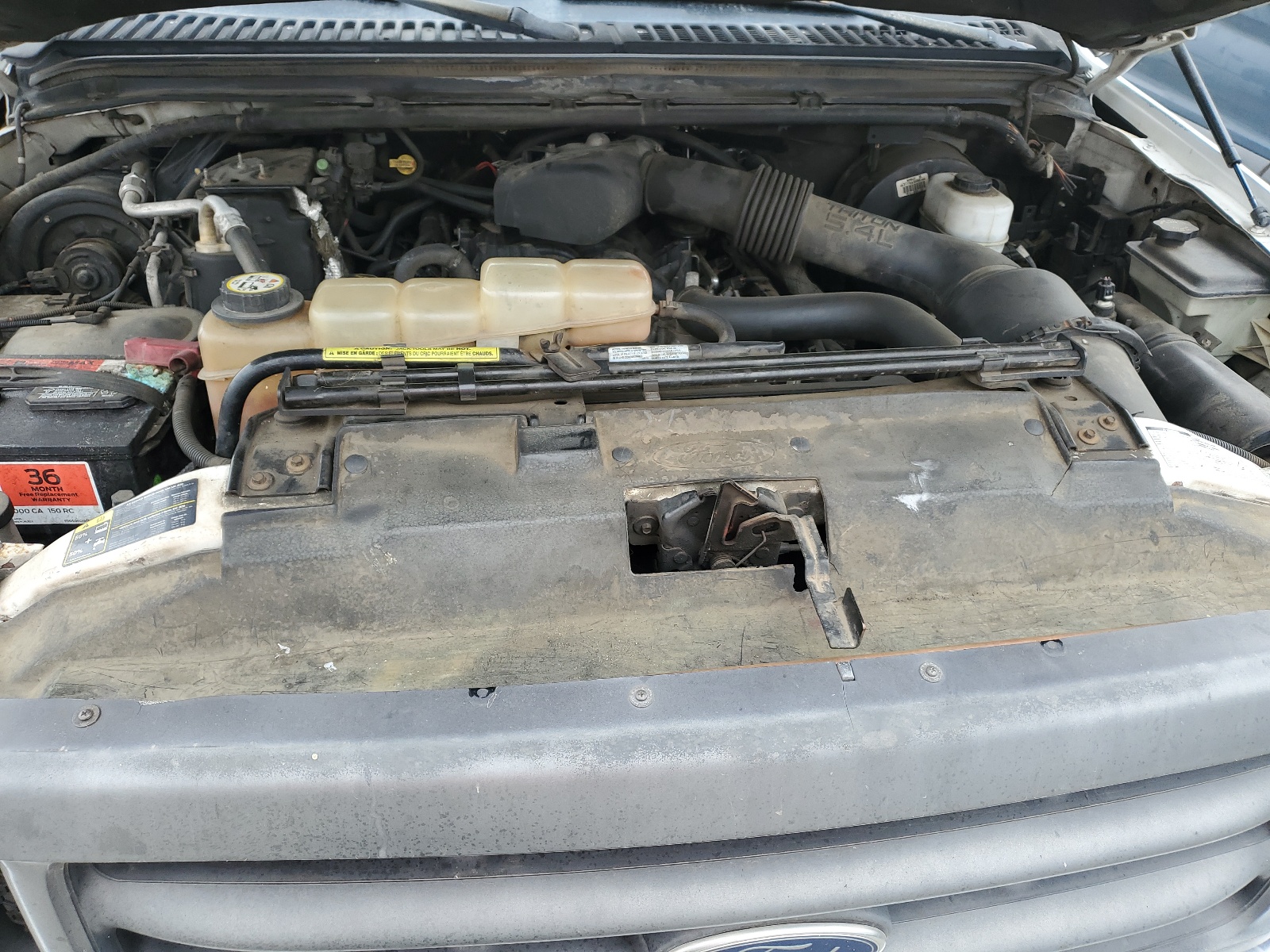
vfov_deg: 53.1
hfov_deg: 67.3
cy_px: 476
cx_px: 635
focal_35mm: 26
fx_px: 954
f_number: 1.5
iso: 50
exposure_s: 1/227
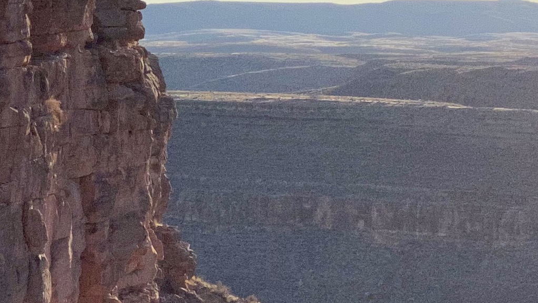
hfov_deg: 9.5
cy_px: 159
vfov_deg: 5.4
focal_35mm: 224
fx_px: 3196
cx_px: -17
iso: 20
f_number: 2
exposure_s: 1/1653
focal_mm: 6
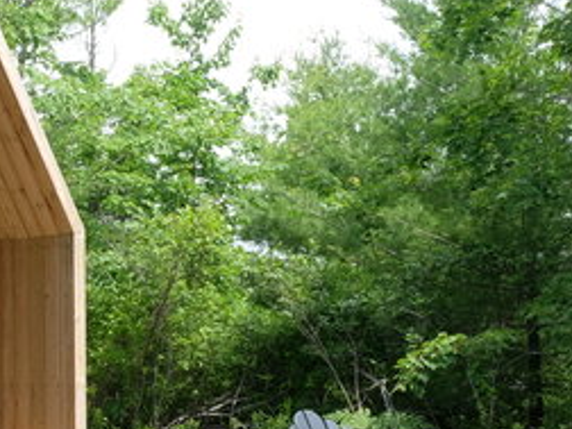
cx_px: 179
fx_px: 1091
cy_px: 346
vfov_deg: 22.0
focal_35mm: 66
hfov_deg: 29.1
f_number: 20
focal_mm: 18
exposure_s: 1/12
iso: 200
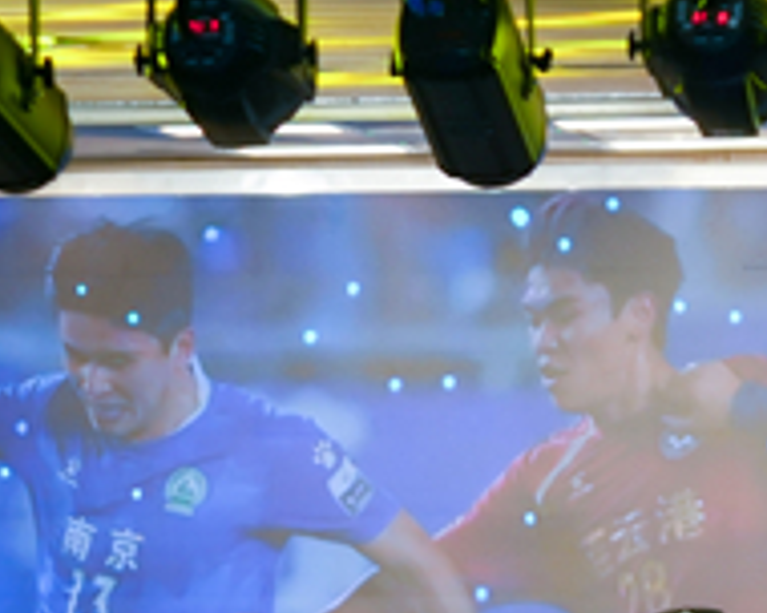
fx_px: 5879
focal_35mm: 259
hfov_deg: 7.3
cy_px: 536
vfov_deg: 6.0
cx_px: 1175
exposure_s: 1/100
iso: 320
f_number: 4
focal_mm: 70
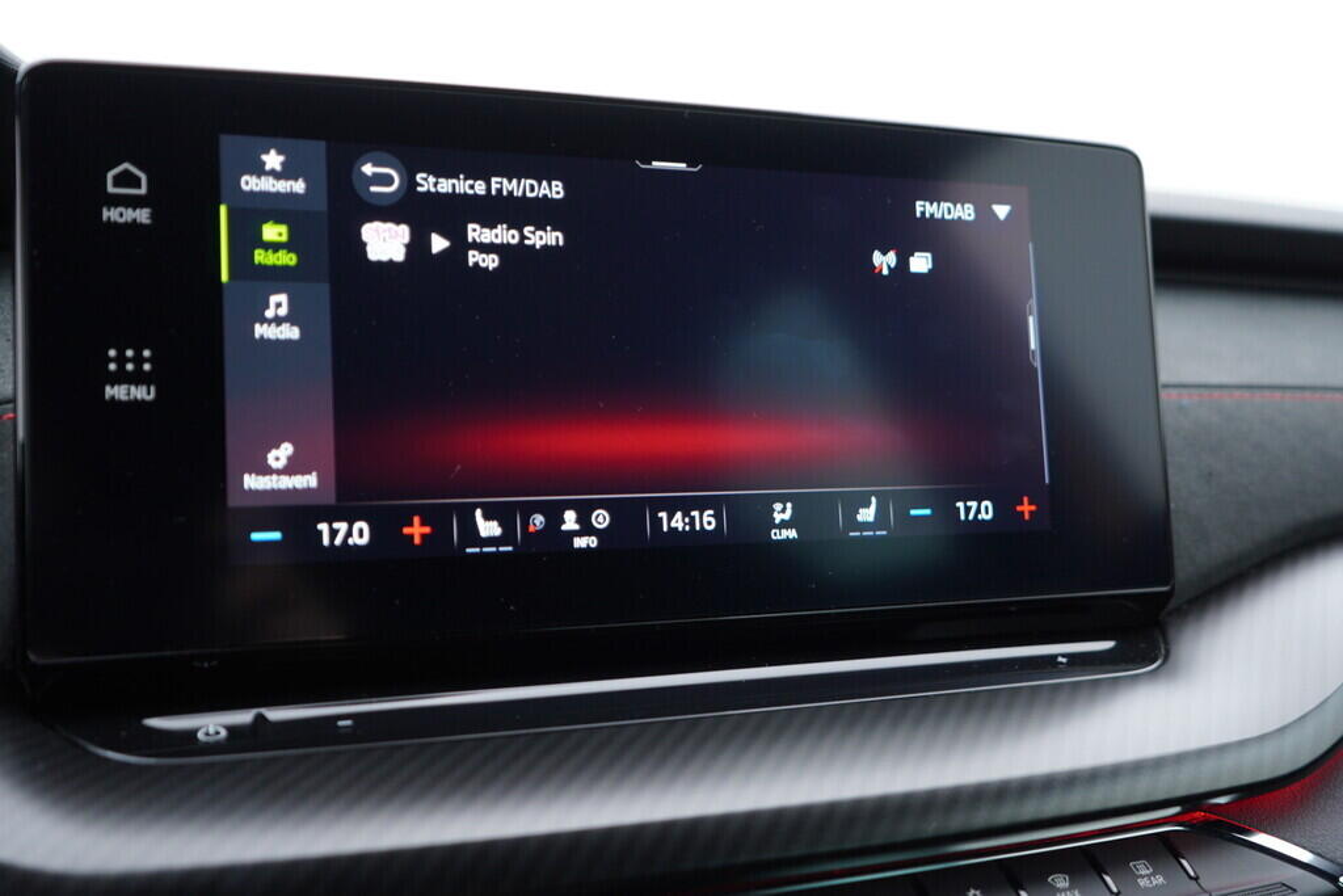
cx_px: 672
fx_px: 1343
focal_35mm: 36
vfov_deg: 36.9
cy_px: 448
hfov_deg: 53.1
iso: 160
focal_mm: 24
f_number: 2.8
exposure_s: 1/40
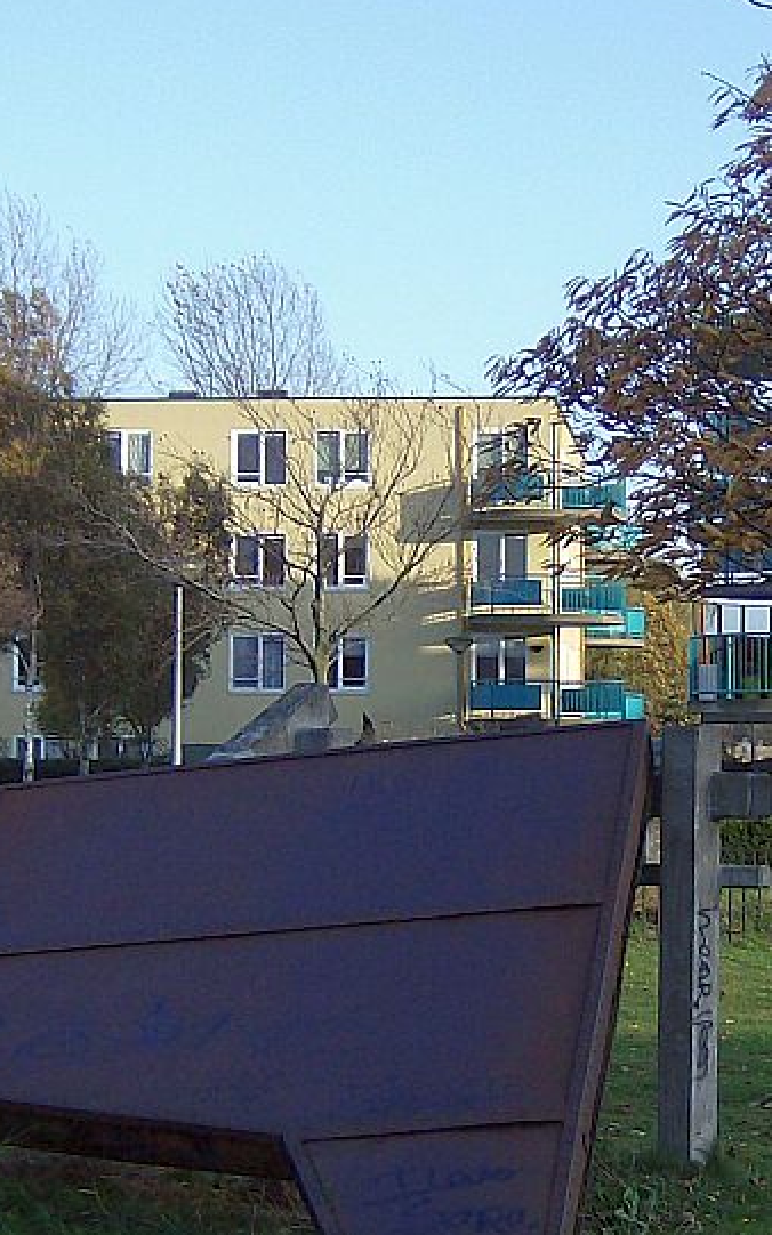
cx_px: 450
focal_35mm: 92
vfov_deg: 22.6
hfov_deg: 14.2
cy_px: 661
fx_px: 3098
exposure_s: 1/481
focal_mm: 7.7
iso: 100
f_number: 3.1
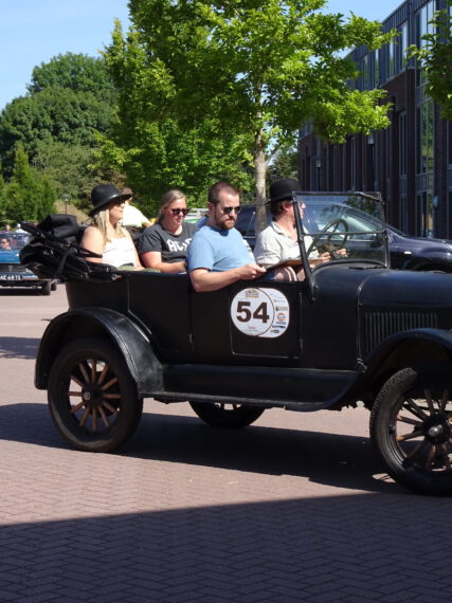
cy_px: 299
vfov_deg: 22.0
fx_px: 1551
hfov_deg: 16.6
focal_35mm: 89
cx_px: 296
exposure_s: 1/400
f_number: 4.5
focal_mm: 11.32
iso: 80
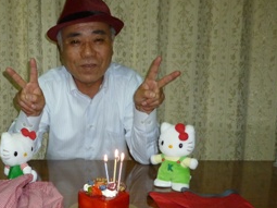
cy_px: 139
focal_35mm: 44
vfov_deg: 32.6
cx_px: 73
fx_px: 352
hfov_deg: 41.8
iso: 250
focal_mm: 5
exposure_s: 1/60
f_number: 3.1
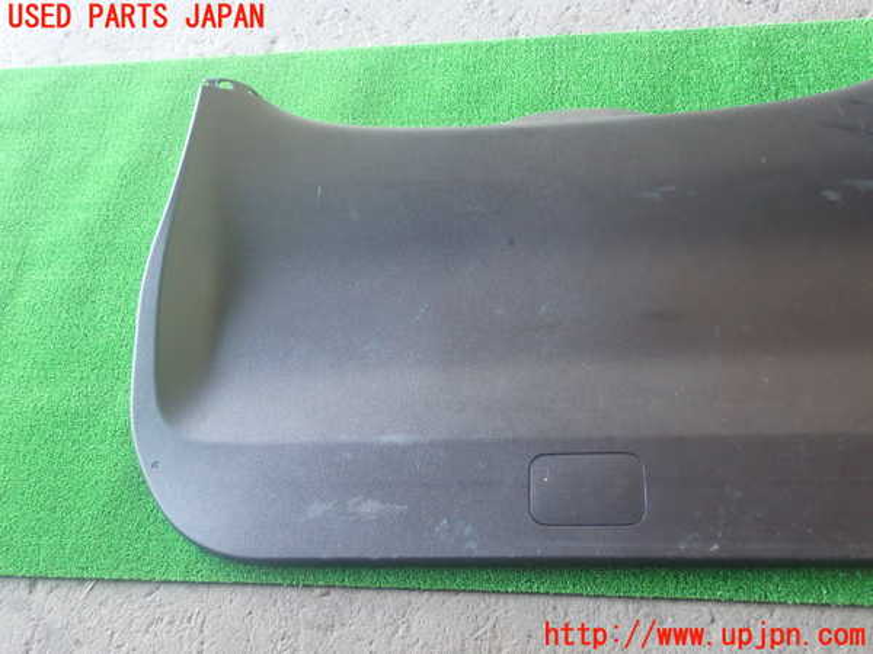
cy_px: 327
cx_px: 436
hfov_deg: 45.8
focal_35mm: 41
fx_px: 1034
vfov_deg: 35.1
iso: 800
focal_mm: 7.31
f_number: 2.8
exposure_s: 1/40
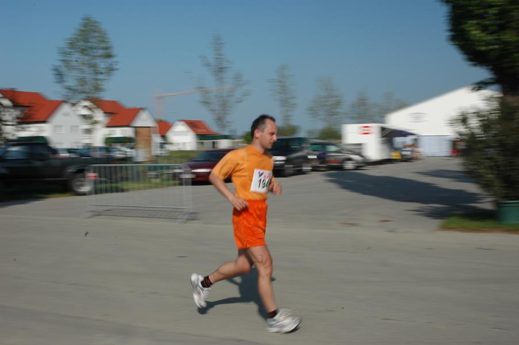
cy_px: 172
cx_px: 260
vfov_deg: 31.8
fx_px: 605
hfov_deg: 46.4
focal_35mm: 42
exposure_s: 1/45
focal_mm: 28
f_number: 19
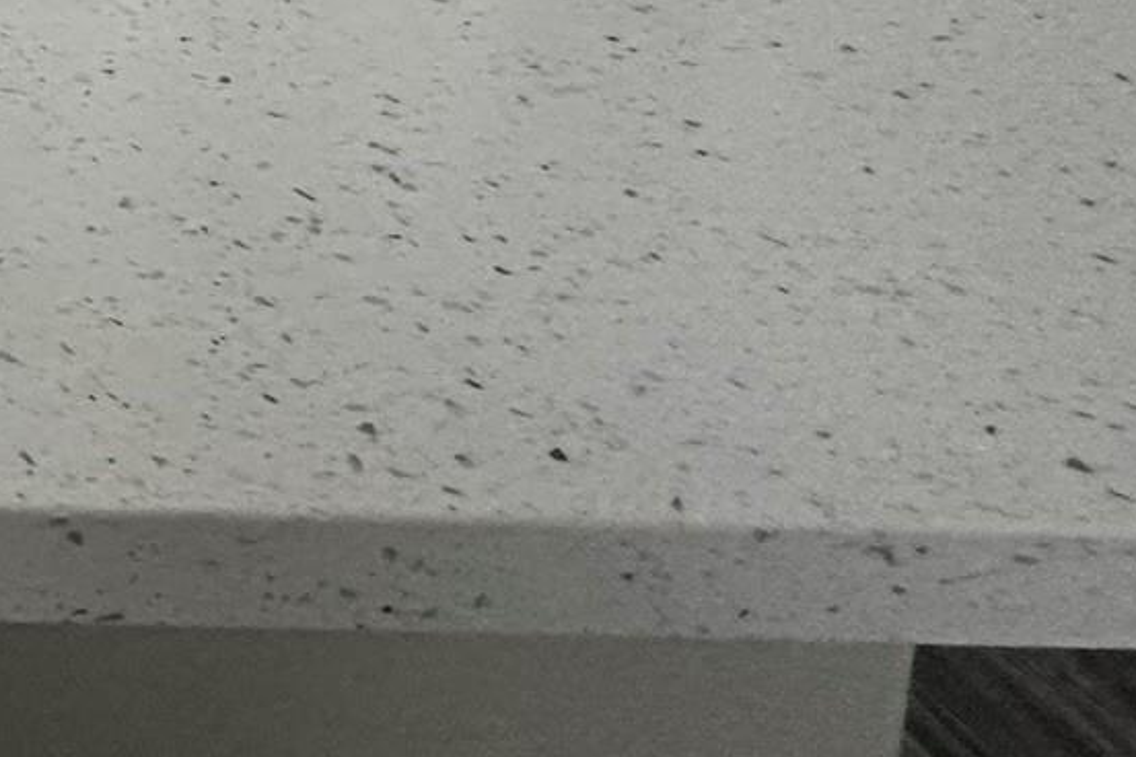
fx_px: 1704
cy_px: -741
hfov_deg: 21.9
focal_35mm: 54
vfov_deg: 17.8
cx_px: -928
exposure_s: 1/60
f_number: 2.2
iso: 200
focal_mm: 2.22
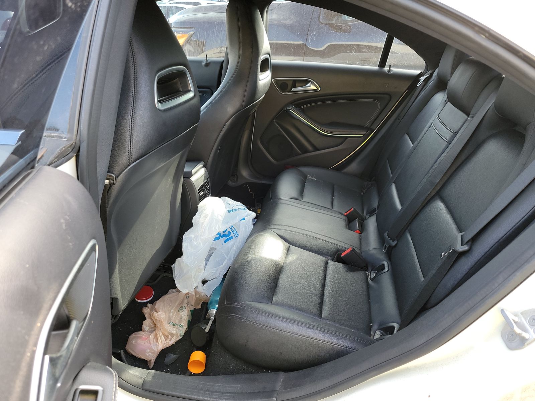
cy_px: 200
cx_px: 268
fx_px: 371
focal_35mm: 24
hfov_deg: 71.6
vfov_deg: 56.8
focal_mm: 6.7
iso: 121
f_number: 1.8
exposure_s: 1/59
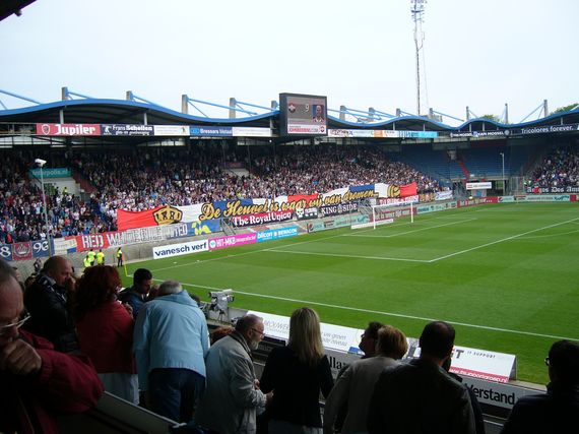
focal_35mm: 35
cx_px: 290
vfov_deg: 40.7
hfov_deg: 52.6
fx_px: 585
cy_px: 217
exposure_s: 1/320
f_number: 2.8
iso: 50
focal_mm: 5.8
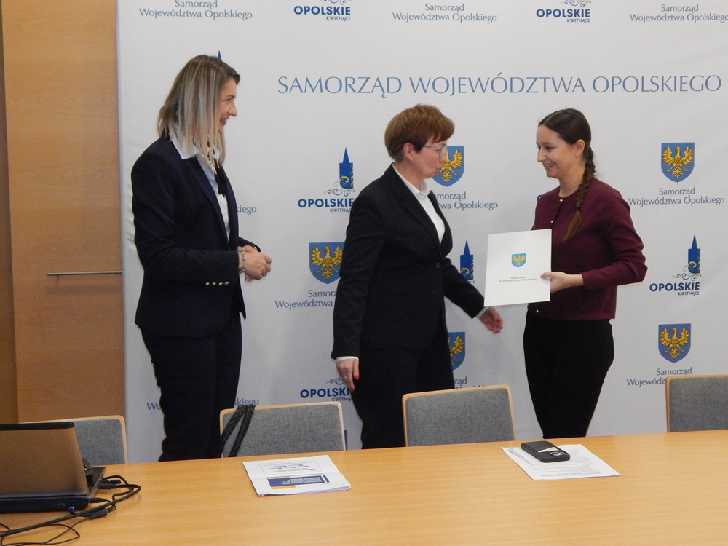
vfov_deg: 26.6
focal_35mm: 55
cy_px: 273
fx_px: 1157
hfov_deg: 34.9
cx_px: 364
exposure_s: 1/100
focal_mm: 9.7
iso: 800
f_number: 3.8
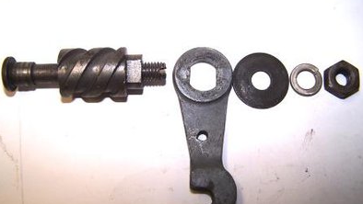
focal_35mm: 42
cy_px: 111
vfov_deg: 28.4
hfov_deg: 48.3
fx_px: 404
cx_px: 182
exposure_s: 1/60
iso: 80
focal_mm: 6.3
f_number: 2.8
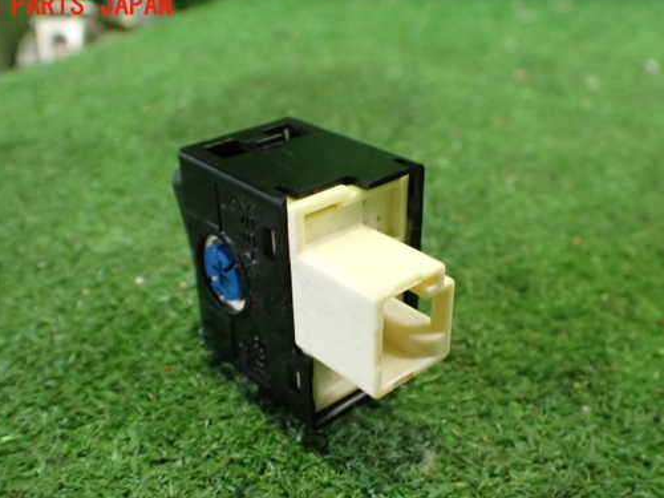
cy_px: 288
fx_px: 691
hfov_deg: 51.4
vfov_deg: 39.6
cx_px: 329
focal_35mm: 36
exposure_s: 1/30
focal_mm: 5.4
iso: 800
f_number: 2.3
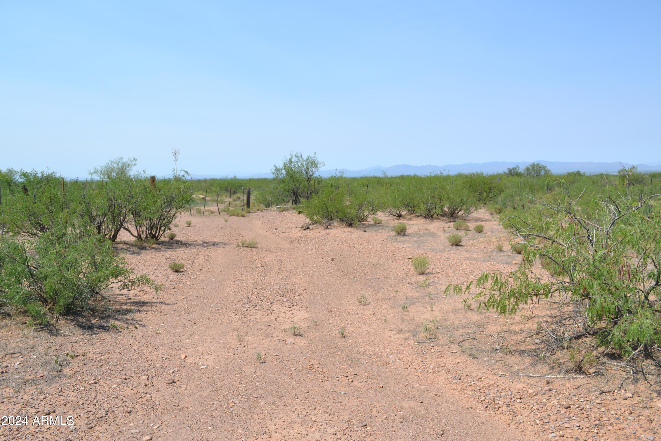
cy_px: 220
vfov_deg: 43.6
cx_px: 330
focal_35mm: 30
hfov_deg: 61.9
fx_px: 551
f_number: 8
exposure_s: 1/250
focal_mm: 20
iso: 100
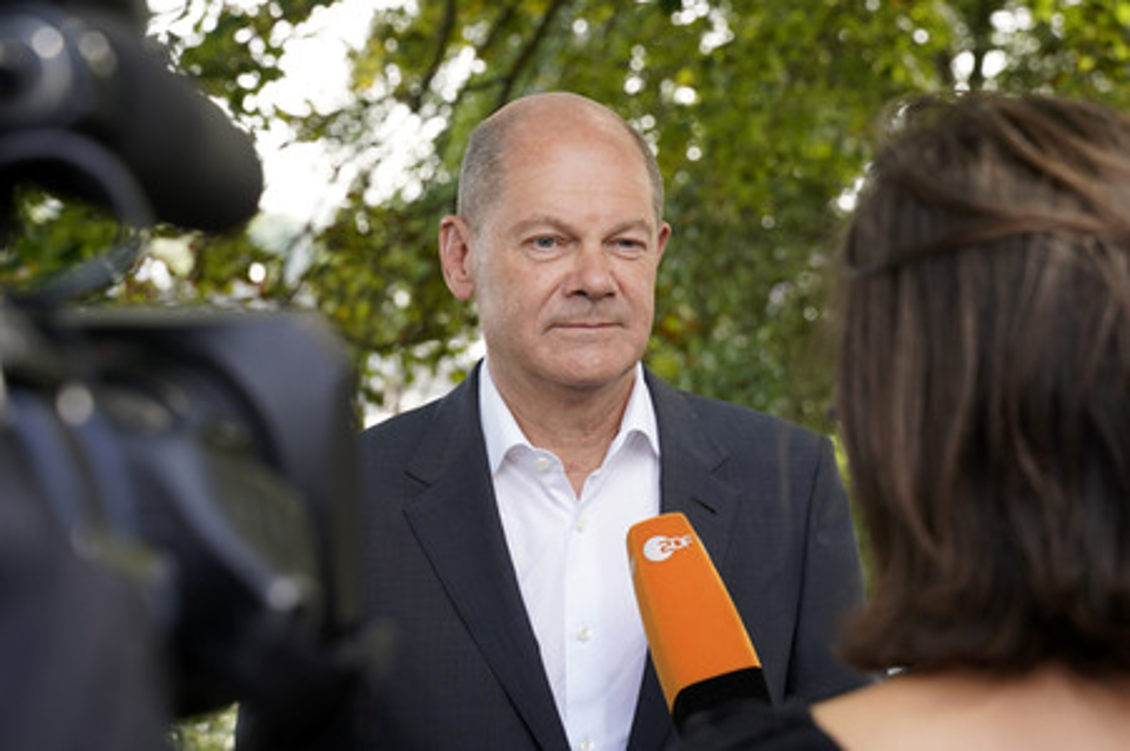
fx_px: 2352
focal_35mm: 75
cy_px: 376
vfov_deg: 18.2
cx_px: 565
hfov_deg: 27.0
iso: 250
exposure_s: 1/100
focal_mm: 75
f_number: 6.3
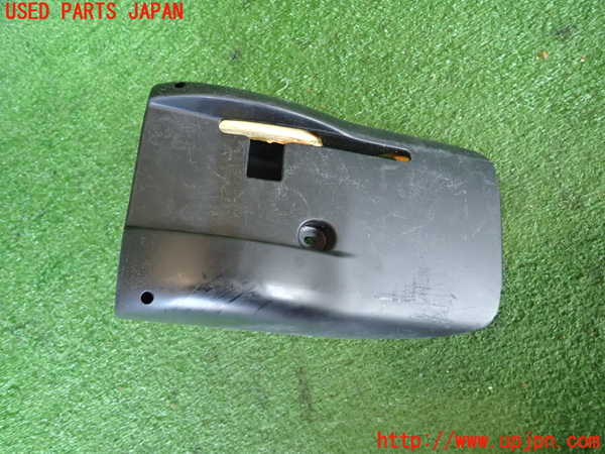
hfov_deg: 69.4
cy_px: 227
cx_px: 302
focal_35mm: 25
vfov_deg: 54.9
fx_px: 437
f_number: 2
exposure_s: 1/30
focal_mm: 4.5
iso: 250
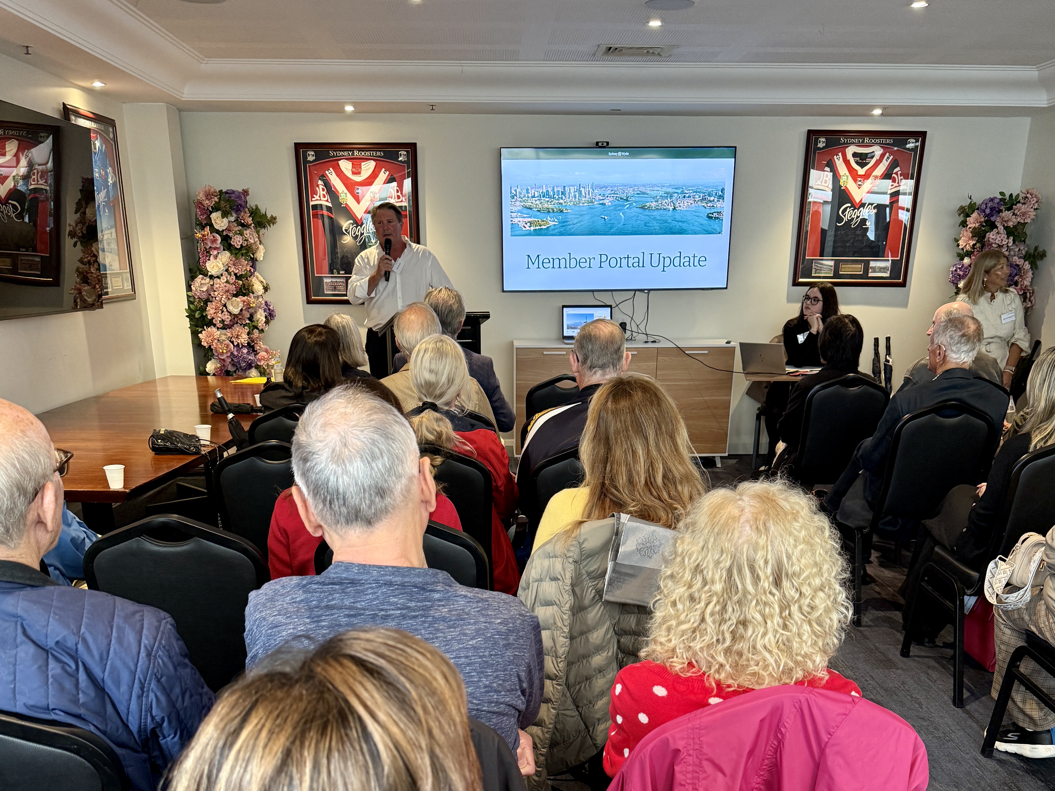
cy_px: 396
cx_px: 528
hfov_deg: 71.6
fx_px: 731
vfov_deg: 56.8
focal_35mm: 24
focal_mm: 6.76
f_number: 1.78
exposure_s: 1/100
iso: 200
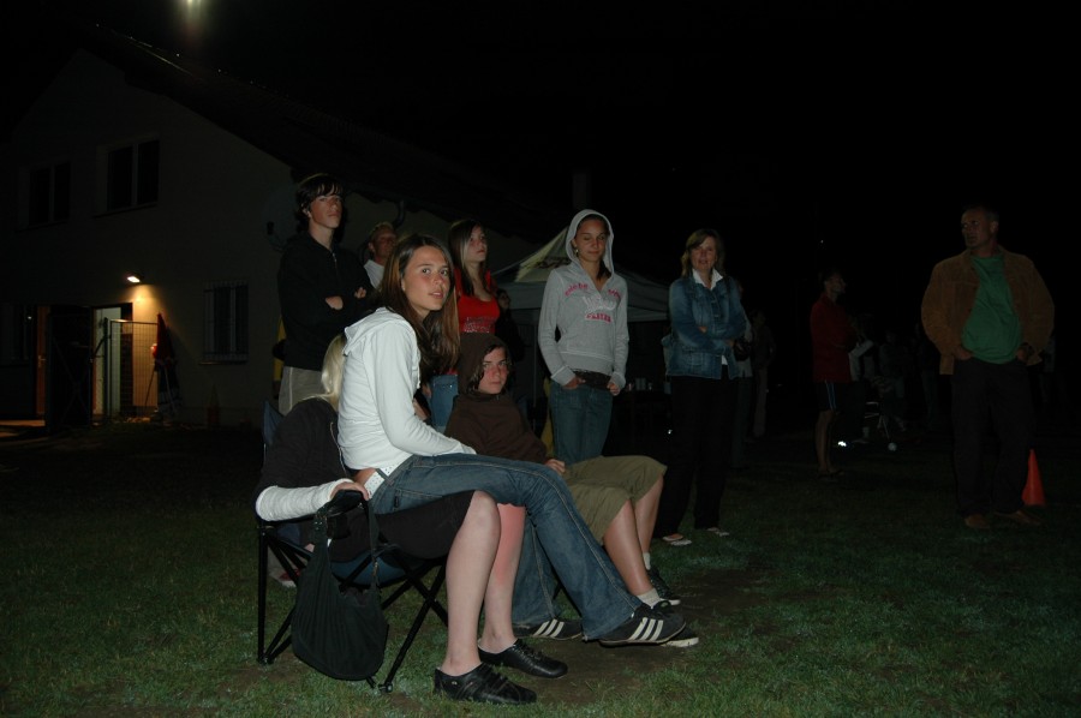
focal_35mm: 27
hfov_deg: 67.4
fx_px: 810
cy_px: 359
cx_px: 540
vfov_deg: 47.8
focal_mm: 18
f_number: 3.5
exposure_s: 1/60
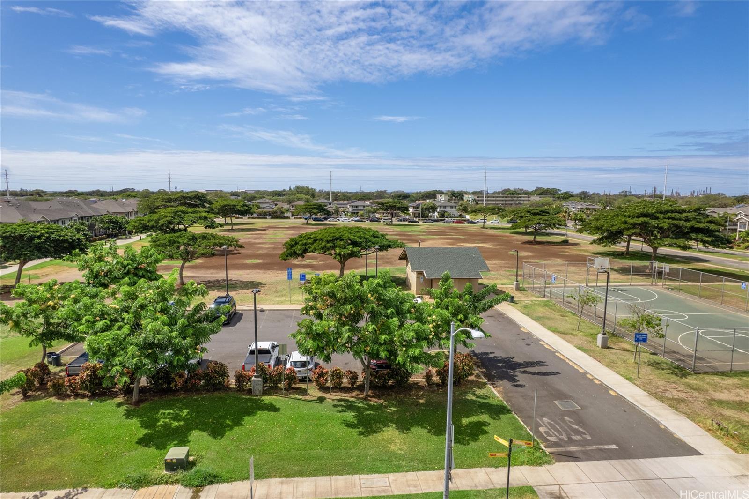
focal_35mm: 22
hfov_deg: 78.6
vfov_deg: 57.2
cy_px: 250
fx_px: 457
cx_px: 374
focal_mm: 8.38
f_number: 2.8
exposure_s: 1/730
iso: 110
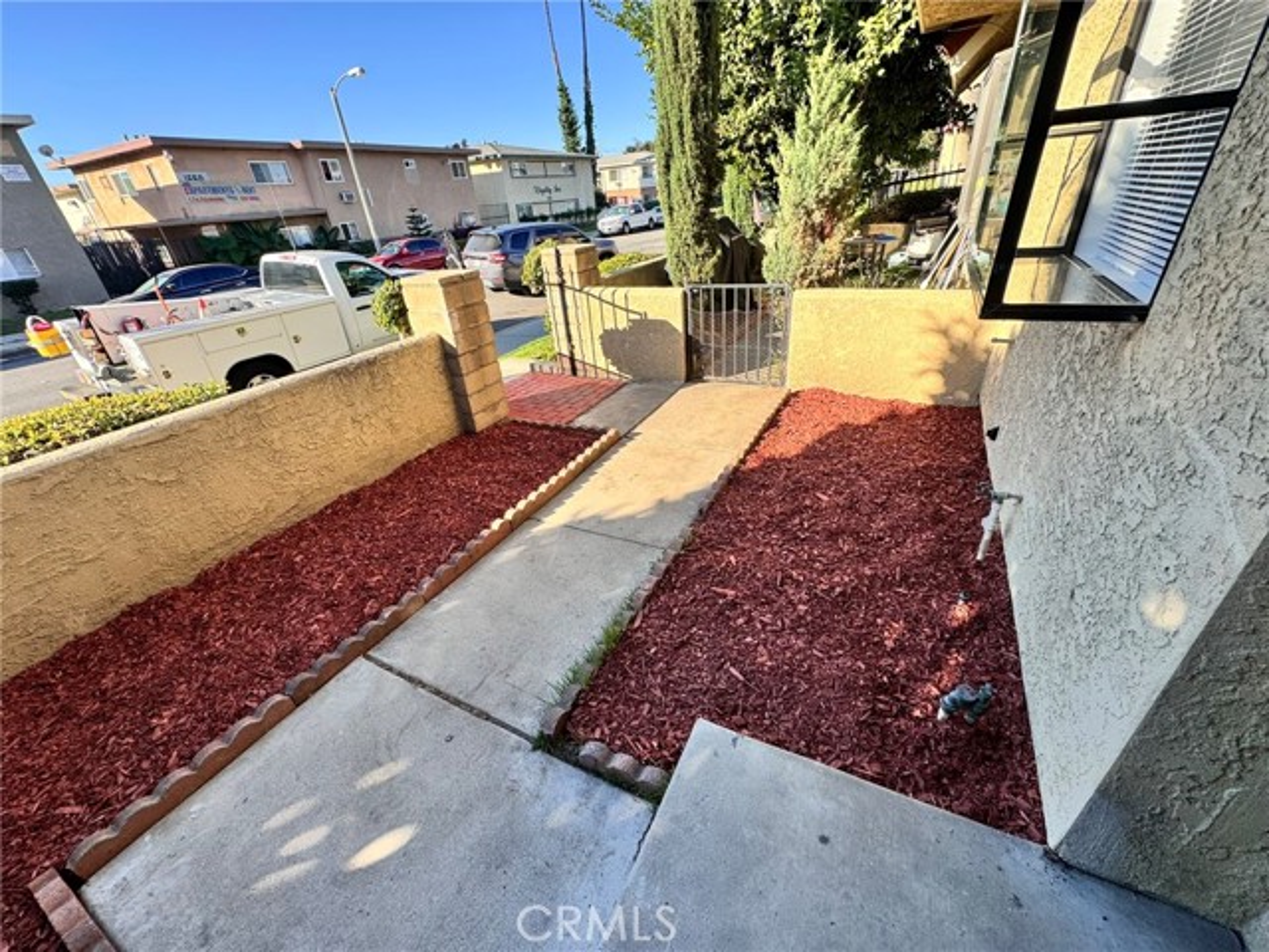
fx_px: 513
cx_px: 634
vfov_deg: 85.7
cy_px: 476
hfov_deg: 102.1
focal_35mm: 14
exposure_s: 1/505
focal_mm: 2.22
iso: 40
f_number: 2.2
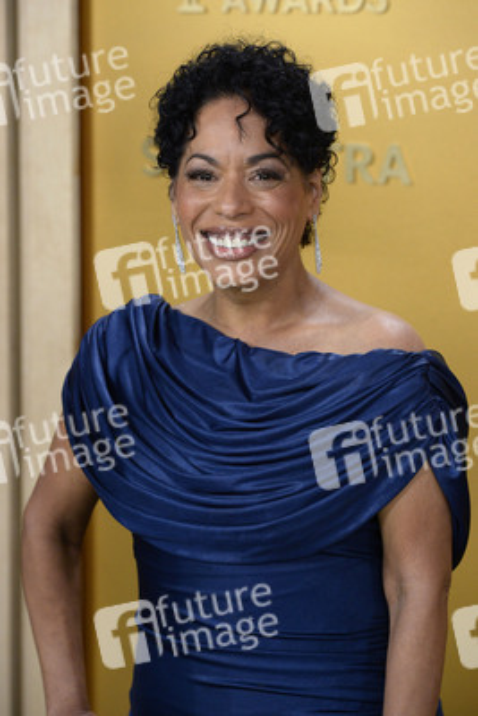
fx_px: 3184
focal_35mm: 160
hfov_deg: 8.6
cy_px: 358
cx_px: 239
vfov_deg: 12.8
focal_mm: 160
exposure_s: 1/250
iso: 2500
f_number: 6.3
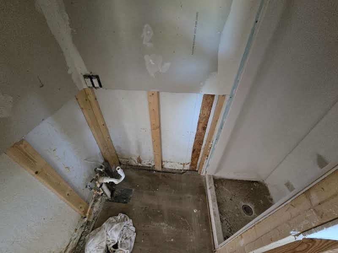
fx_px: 127
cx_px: 169
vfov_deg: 89.9
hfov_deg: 106.2
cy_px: 126
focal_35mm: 13
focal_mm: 2.2
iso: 1600
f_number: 2.2
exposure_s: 1/60
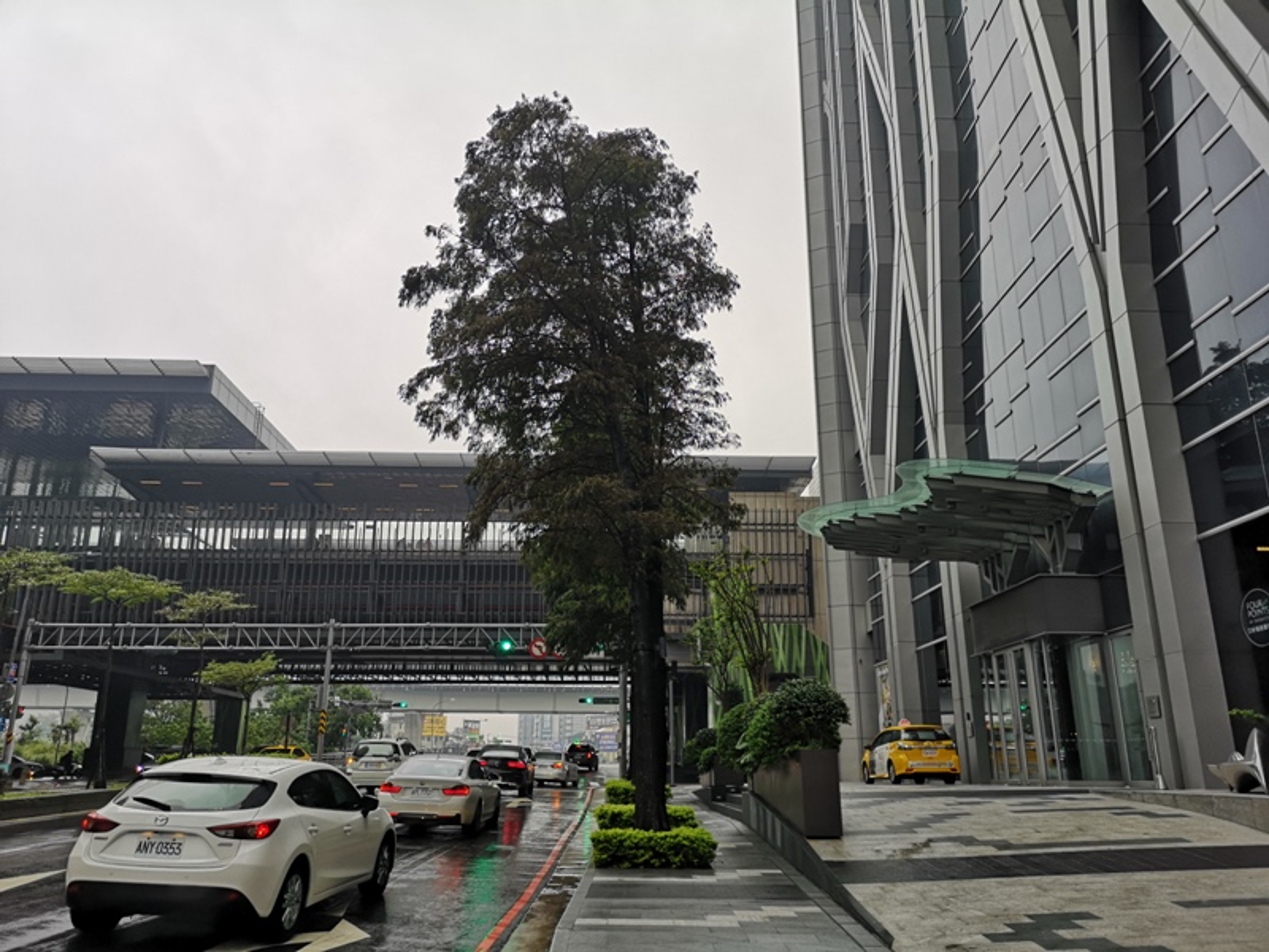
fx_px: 990
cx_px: 634
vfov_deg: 51.4
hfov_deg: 65.3
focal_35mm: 27
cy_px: 476
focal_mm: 3.95
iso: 50
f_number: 1.8
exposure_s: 1/442
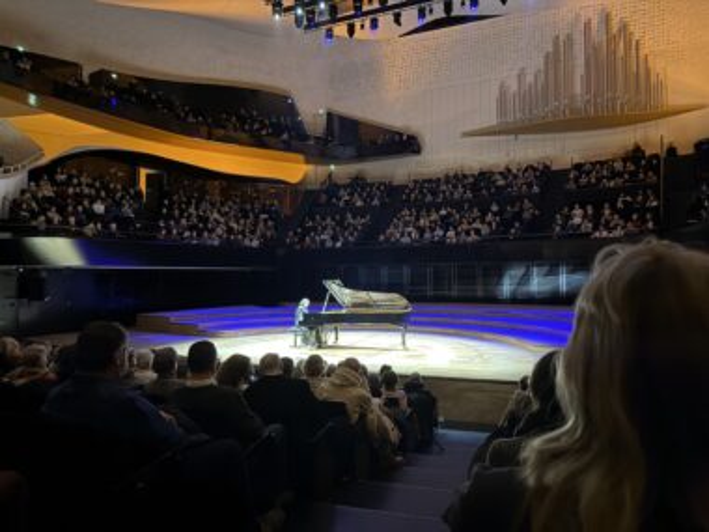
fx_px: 492
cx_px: 354
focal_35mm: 24
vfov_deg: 56.8
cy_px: 266
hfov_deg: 71.6
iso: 1600
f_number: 1.78
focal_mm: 6.76
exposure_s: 1/24
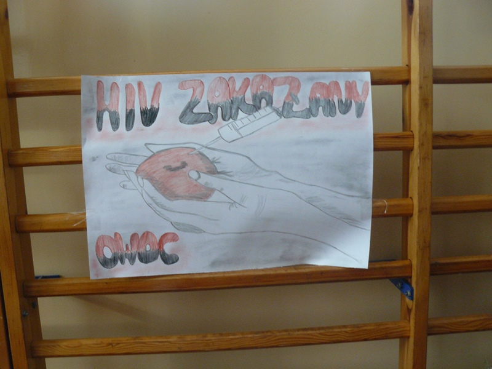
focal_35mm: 36
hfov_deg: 51.4
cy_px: 184
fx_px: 512
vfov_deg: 39.7
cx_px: 246
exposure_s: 1/30
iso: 250
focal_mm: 6
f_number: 2.8
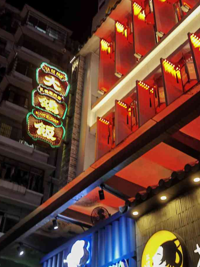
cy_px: 134
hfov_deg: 32.2
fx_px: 347
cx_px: 99
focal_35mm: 45
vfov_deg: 42.1
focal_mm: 6.67
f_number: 1.9
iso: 80
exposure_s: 1/99
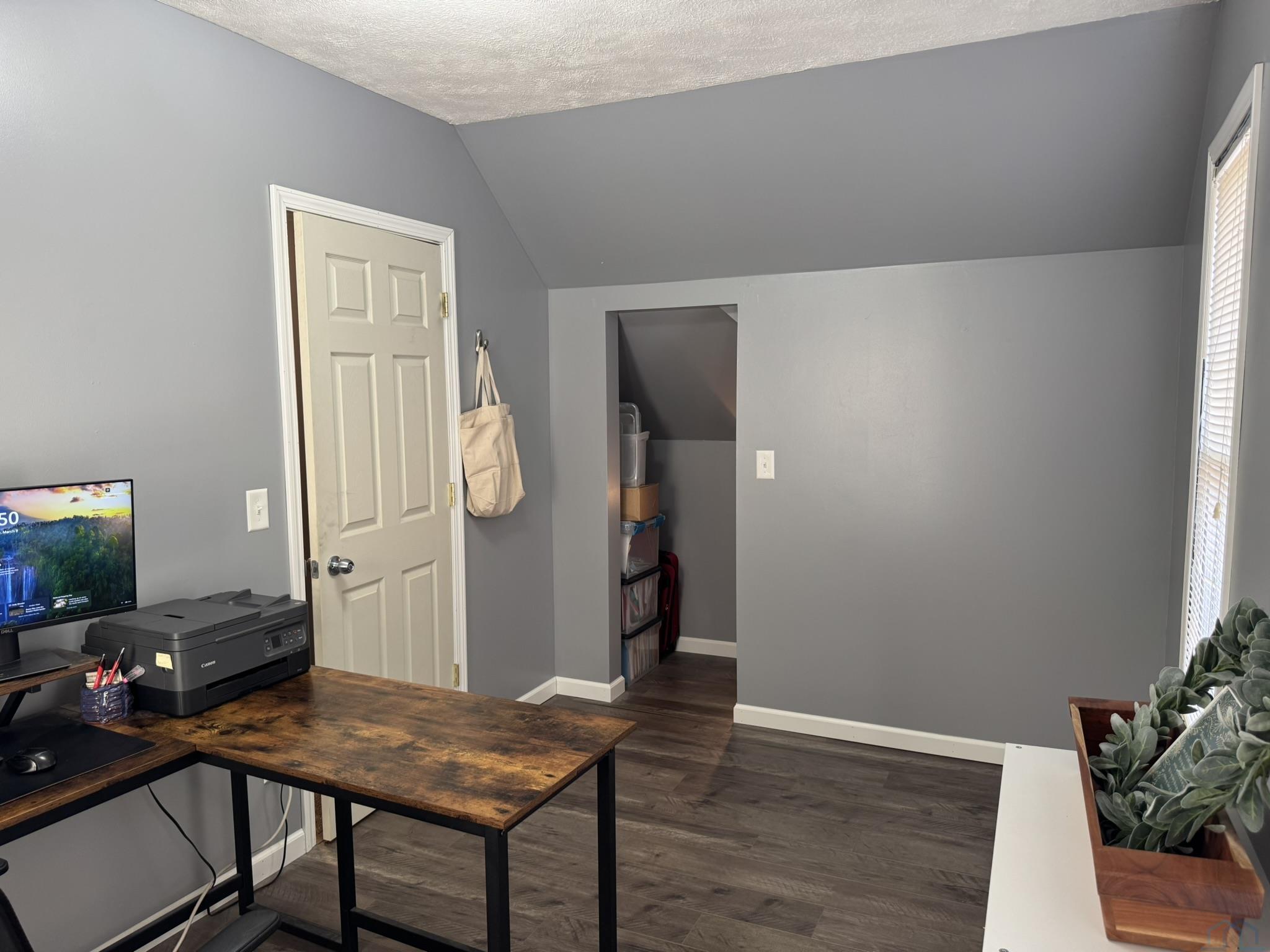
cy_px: 476
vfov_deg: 56.8
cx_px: 635
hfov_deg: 71.6
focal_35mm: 24
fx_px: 881
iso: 125
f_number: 1.78
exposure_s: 1/60
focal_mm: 6.76
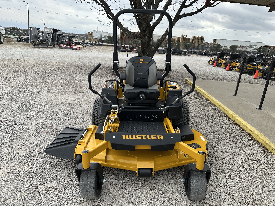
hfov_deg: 69.4
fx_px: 199
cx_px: 140
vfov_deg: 54.9
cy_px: 103
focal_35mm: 25
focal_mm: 6.86
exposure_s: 1/1517
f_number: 1.78
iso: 80
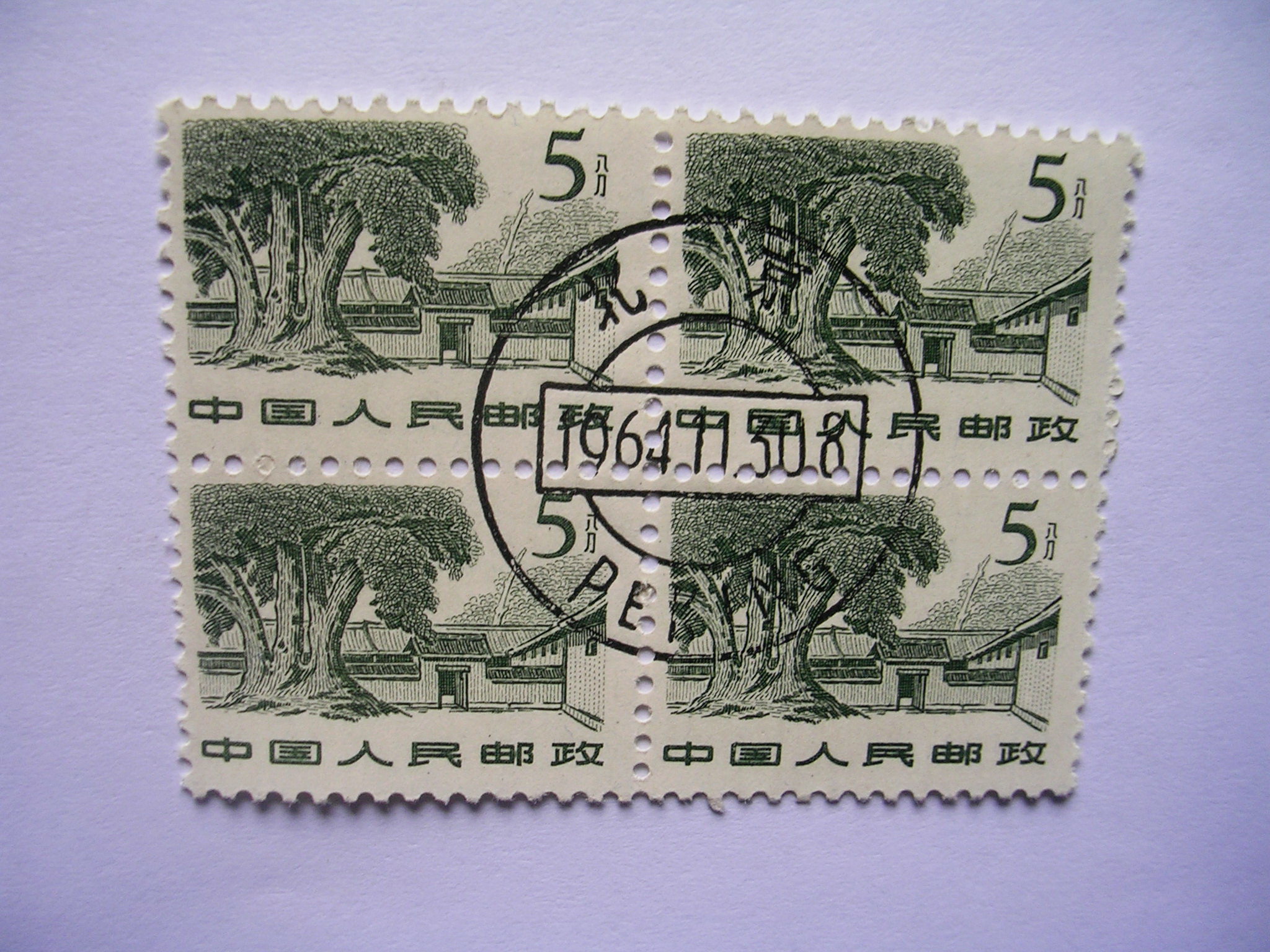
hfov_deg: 49.0
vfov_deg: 37.7
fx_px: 1394
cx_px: 635
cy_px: 476
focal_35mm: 38
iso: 50
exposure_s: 1/53.2
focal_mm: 5.8
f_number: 2.8
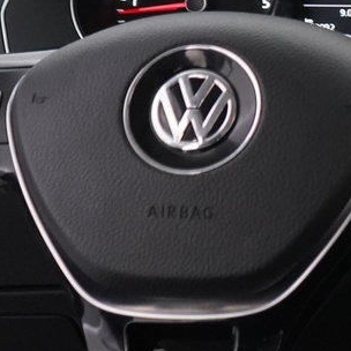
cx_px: 710
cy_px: 83
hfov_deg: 10.9
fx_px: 1663
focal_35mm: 145
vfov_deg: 12.0
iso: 4000
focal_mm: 32
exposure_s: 1/60
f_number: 4
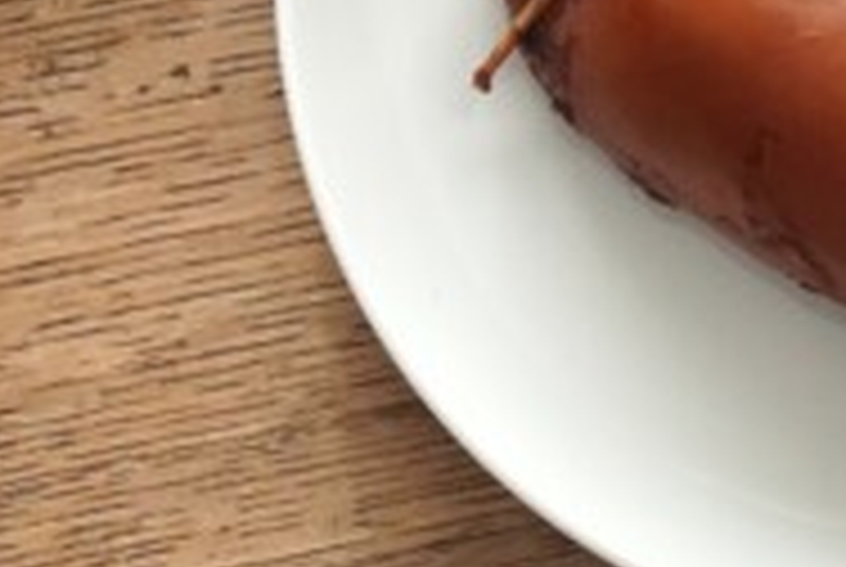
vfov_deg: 6.4
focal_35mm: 212
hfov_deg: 9.7
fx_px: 4990
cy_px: -443
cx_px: 652
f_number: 6.3
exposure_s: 1/800
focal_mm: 35
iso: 2000
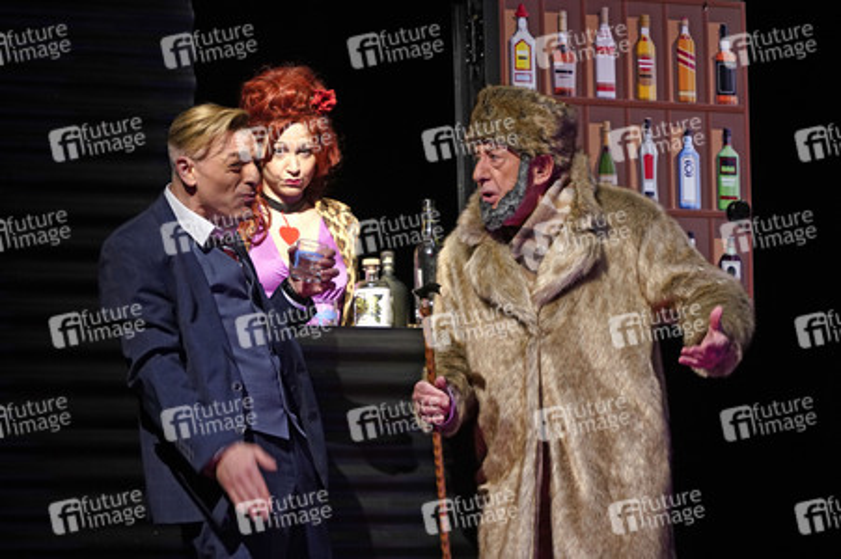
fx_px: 3968
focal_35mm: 170
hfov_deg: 12.1
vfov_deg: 8.1
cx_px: 420
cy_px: 280
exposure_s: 1/250
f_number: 5.6
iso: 2000
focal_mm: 170
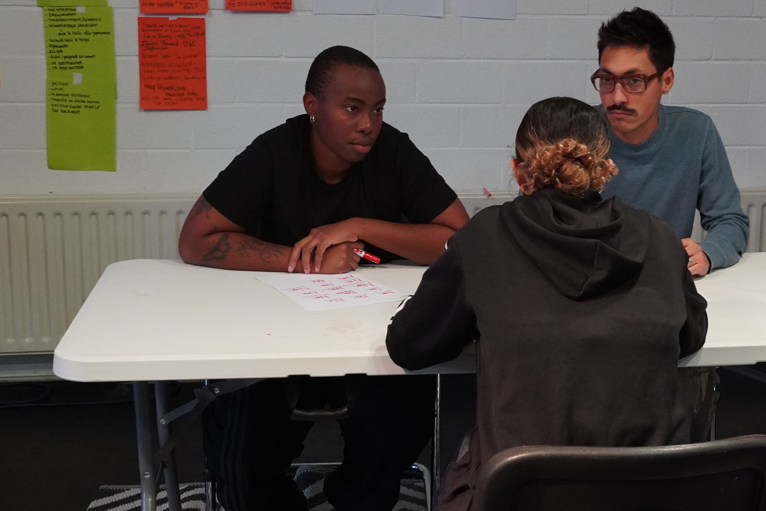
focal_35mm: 61
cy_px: 211
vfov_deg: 22.2
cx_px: 521
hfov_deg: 32.6
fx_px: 1298
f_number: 5
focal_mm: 26
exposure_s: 1/30
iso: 4000
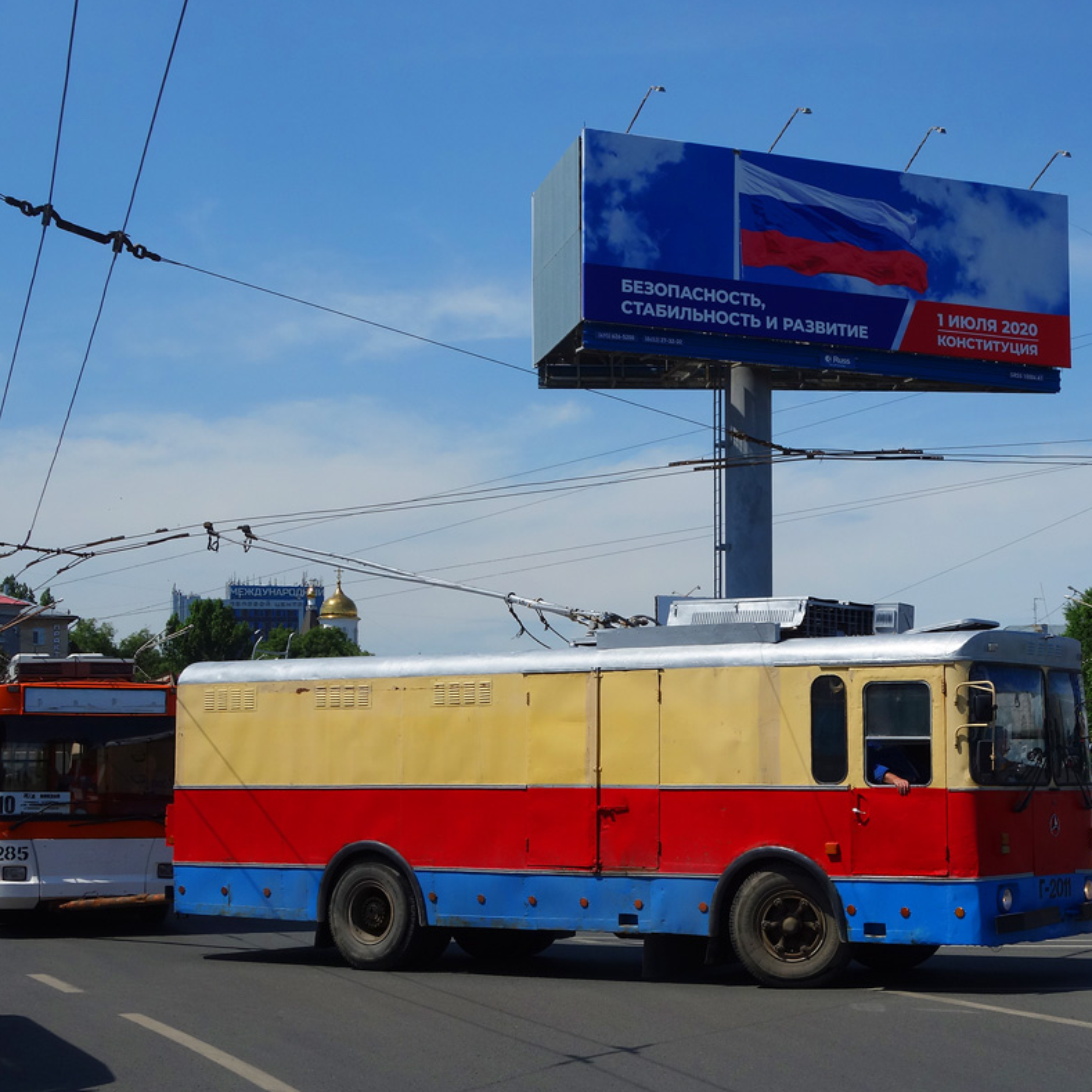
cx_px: 699
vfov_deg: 32.2
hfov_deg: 32.0
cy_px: 547
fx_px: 1892
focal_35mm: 53
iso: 125
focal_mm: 15.28
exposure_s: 1/500
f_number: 8
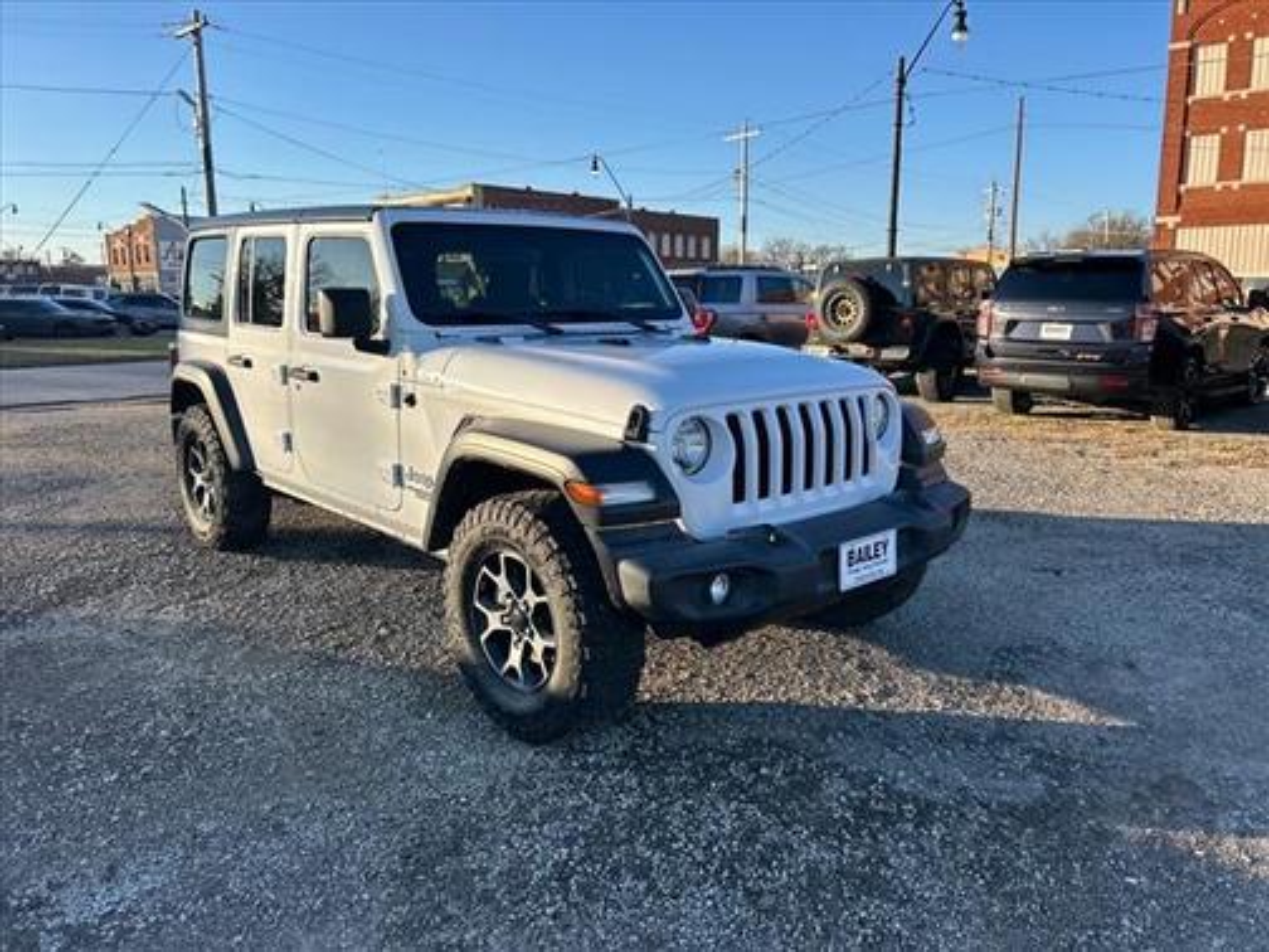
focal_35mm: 26
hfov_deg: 67.3
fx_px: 953
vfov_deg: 53.1
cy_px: 476
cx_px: 634
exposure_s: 1/1751
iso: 50
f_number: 1.5
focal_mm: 5.7
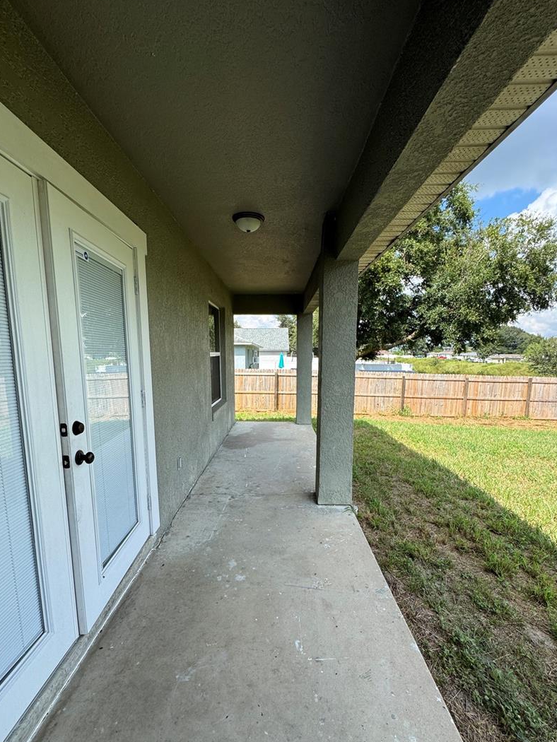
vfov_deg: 94.3
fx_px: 343
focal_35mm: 16
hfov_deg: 78.1
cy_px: 402
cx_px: 269
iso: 50
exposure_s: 1/771
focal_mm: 2.22
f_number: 2.2
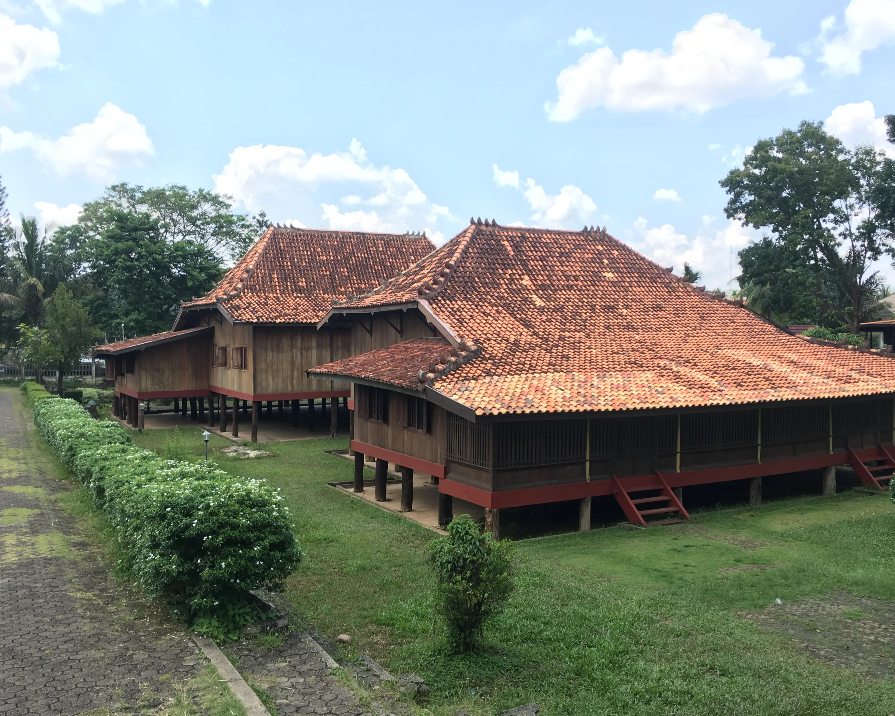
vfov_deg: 47.1
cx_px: 463
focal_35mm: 31
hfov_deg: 57.2
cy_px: 357
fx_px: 821
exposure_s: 1/437
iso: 25
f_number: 2.2
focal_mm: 4.15
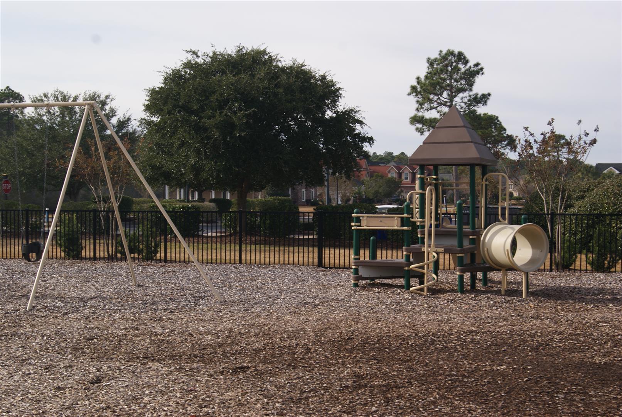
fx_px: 1038
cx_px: 311
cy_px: 208
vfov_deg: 22.7
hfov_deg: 33.4
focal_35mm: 60
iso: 100
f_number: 9
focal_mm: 40
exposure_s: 1/160
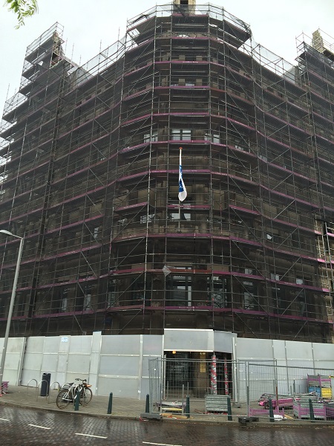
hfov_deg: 48.2
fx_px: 373
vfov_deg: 61.7
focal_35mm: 29
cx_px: 167
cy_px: 223
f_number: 2.2
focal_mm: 4.15
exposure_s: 1/116
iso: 32
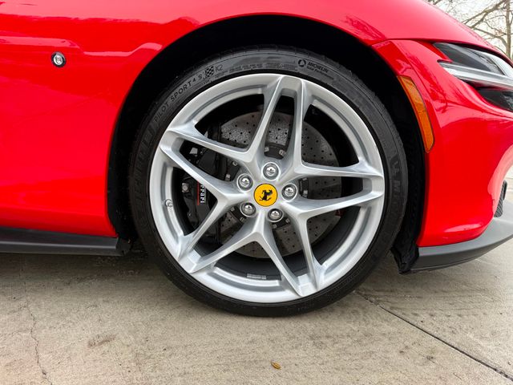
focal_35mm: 24
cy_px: 192
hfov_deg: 71.6
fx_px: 356
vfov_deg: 56.8
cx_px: 256
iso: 64
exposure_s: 1/240
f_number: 1.78
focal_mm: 6.76
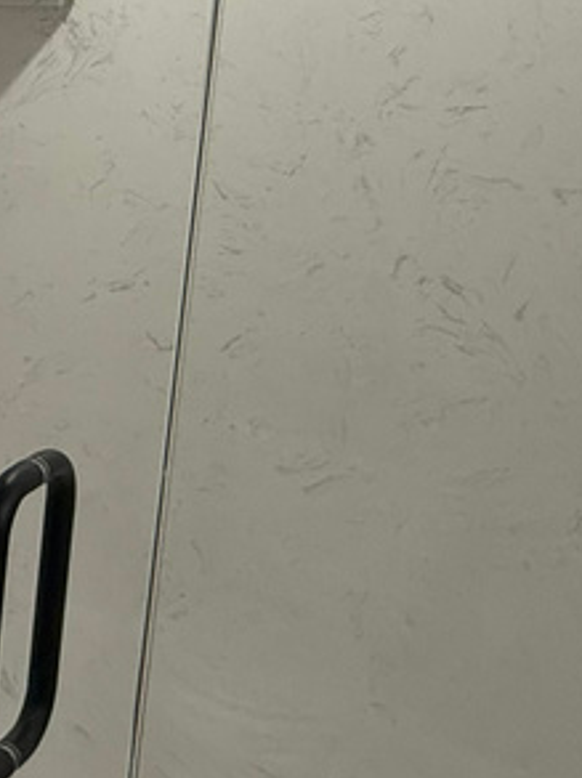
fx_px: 1101
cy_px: 167
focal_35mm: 49
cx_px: -465
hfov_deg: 20.7
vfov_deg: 37.7
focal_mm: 2.22
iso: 200
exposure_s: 1/120
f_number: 2.2
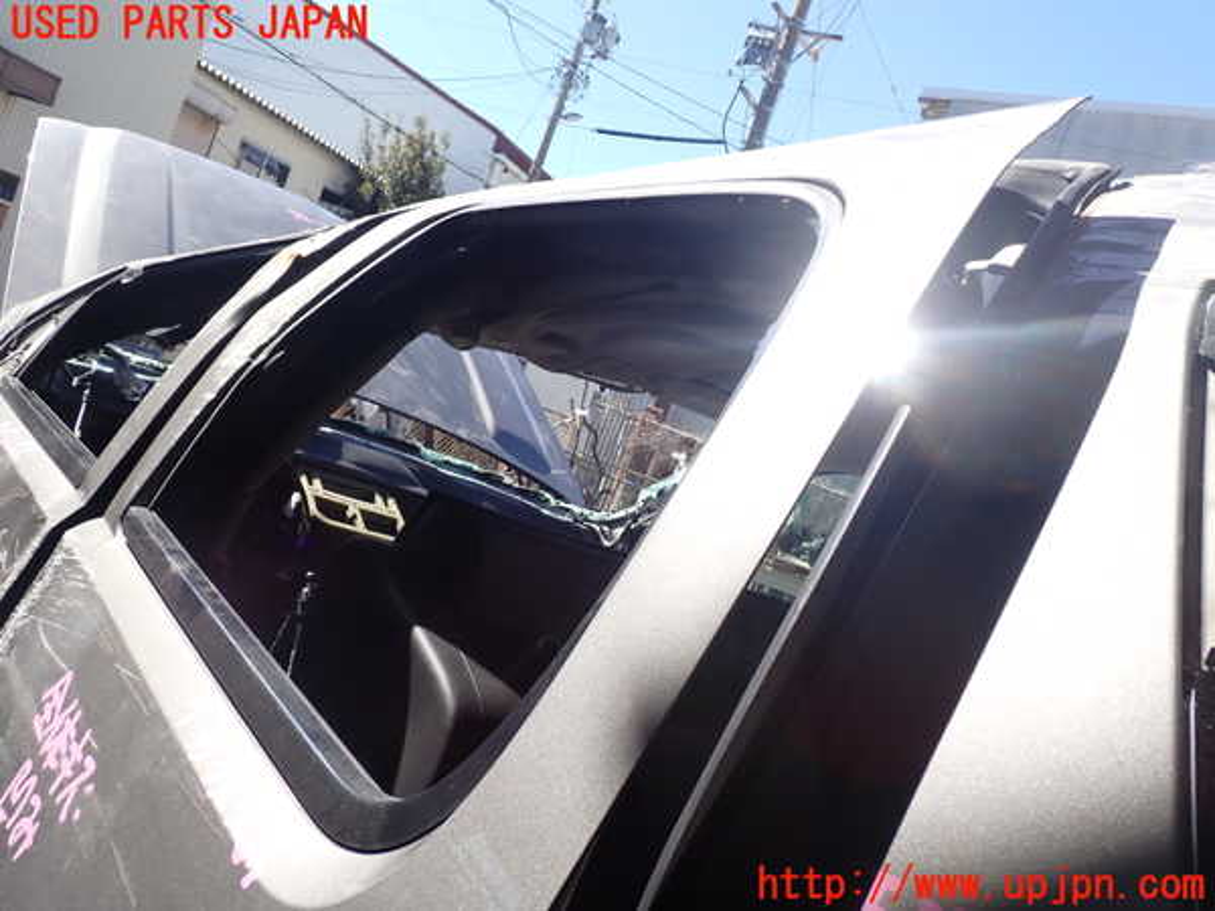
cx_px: 608
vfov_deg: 46.8
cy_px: 456
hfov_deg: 60.0
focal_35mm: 30
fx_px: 1053
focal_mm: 5.4
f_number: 3.2
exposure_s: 1/500
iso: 100
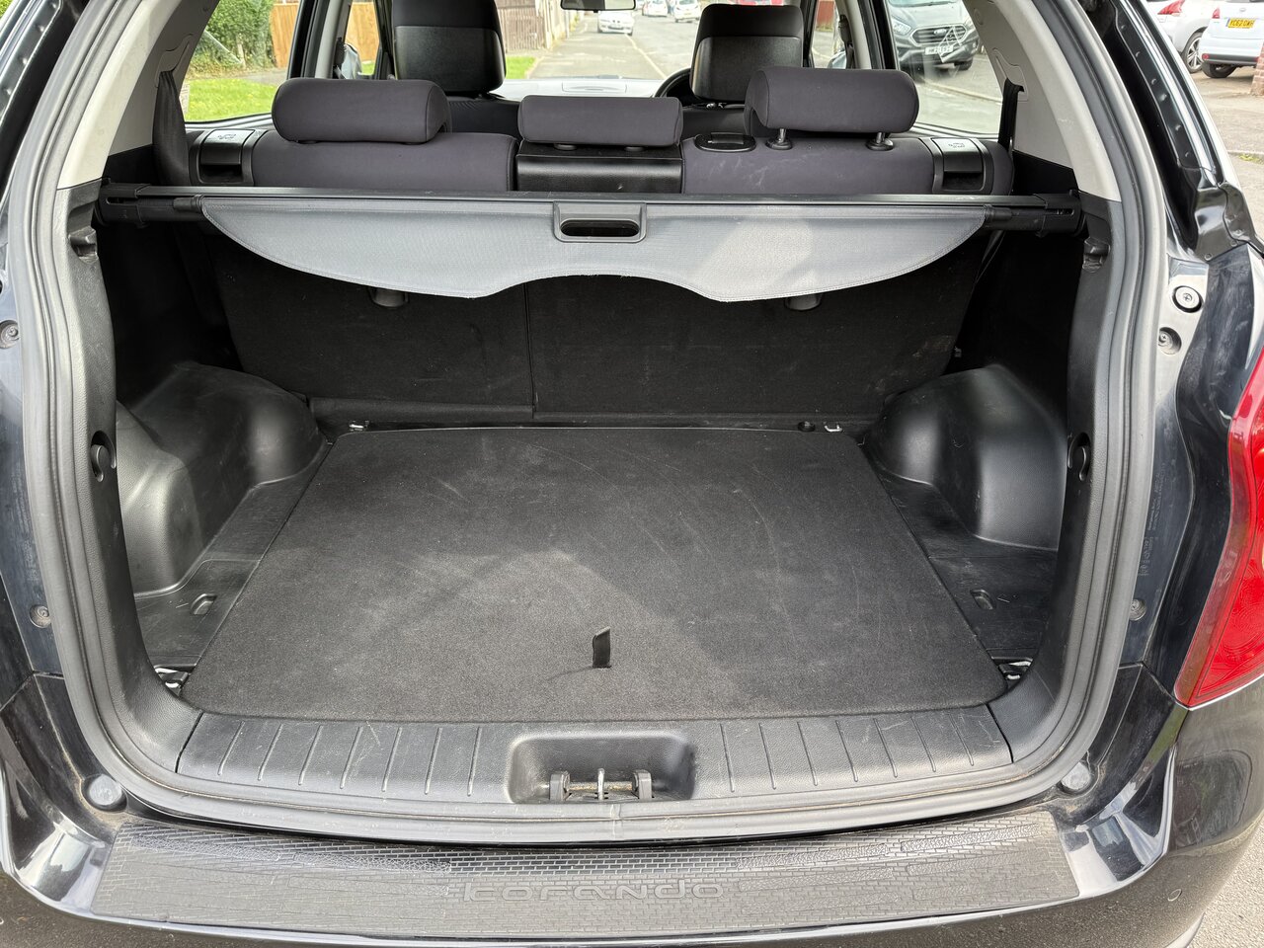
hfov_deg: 71.6
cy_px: 474
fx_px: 876
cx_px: 632
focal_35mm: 24
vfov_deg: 56.8
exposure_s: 1/174
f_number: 1.78
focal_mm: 6.76
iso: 80
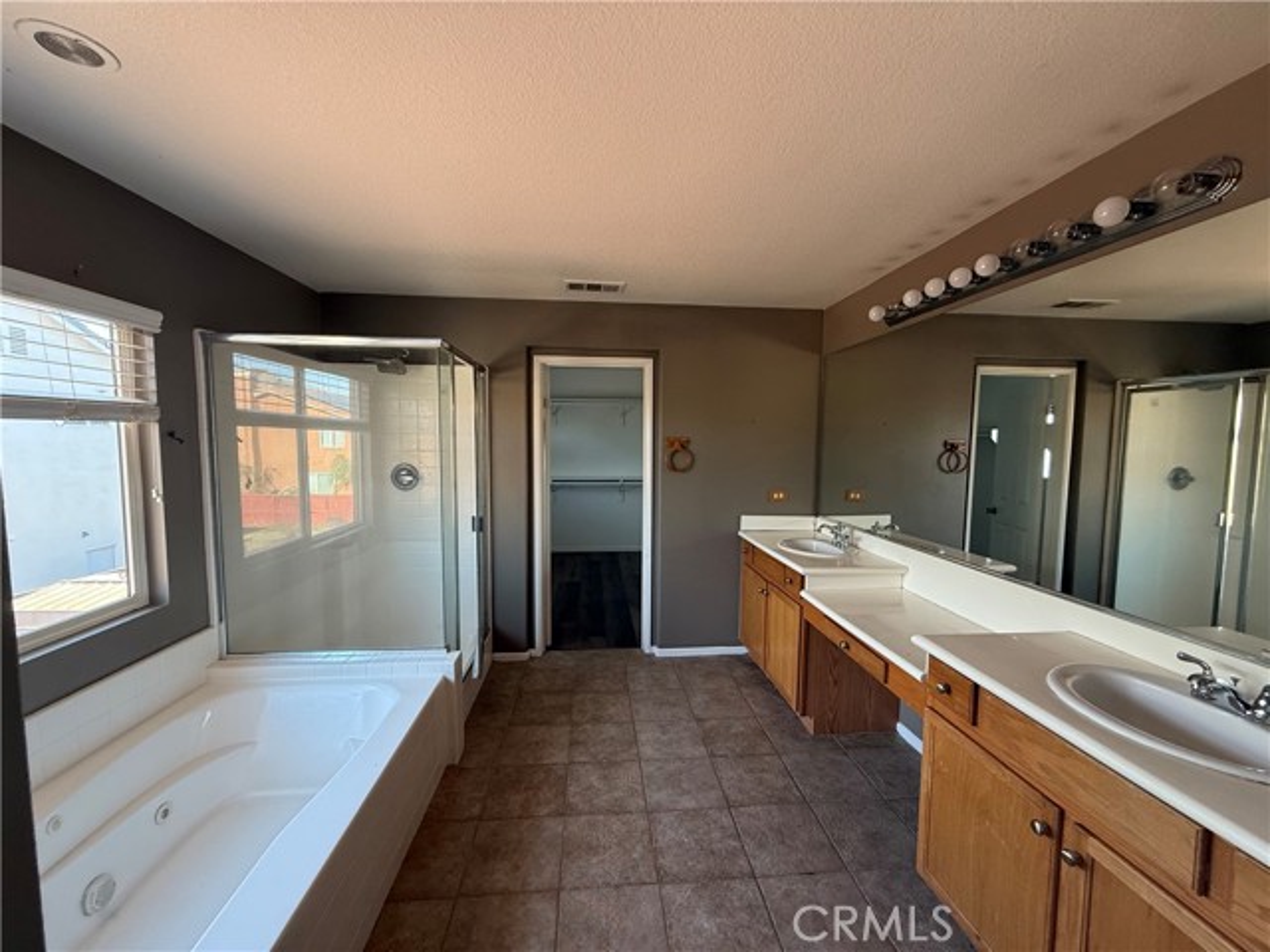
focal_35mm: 14
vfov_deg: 85.7
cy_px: 476
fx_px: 514
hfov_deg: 102.1
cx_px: 635
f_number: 2.2
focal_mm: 2.22
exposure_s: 1/60
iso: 160
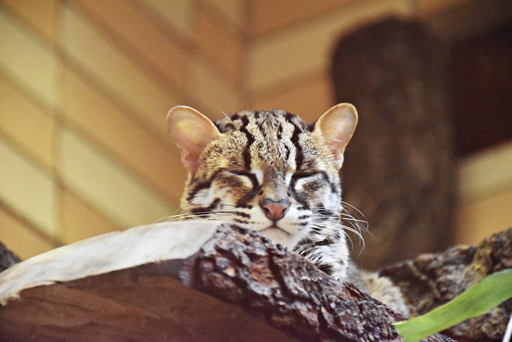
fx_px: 2987
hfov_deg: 9.8
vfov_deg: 6.5
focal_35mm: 210
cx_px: 256
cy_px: 171
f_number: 5.6
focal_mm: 140
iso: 12800
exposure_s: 1/125
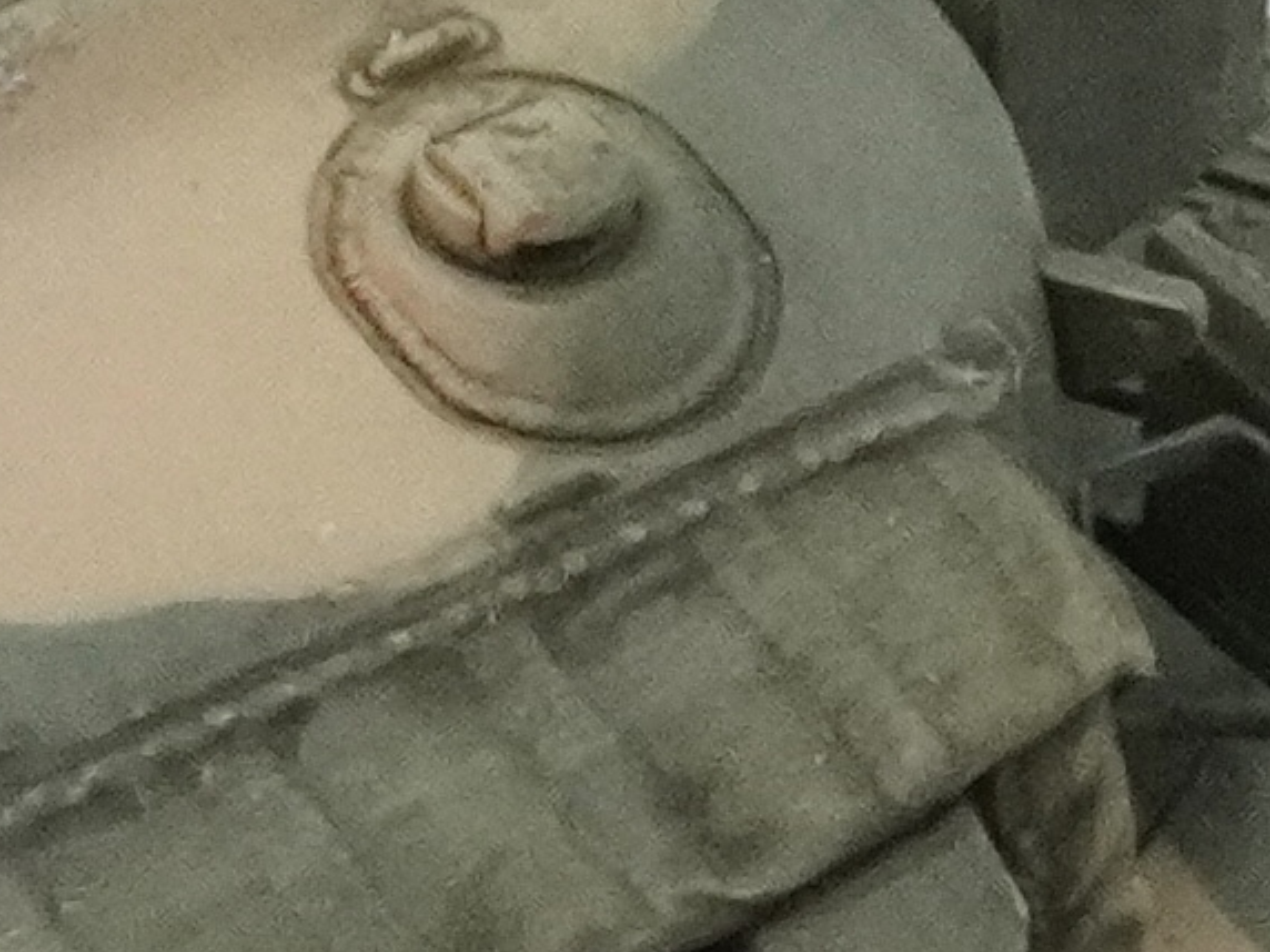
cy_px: 880
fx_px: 18494
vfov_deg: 2.9
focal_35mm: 504
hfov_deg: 3.9
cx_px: -339
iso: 4000
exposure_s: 1/80
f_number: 22
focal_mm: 41
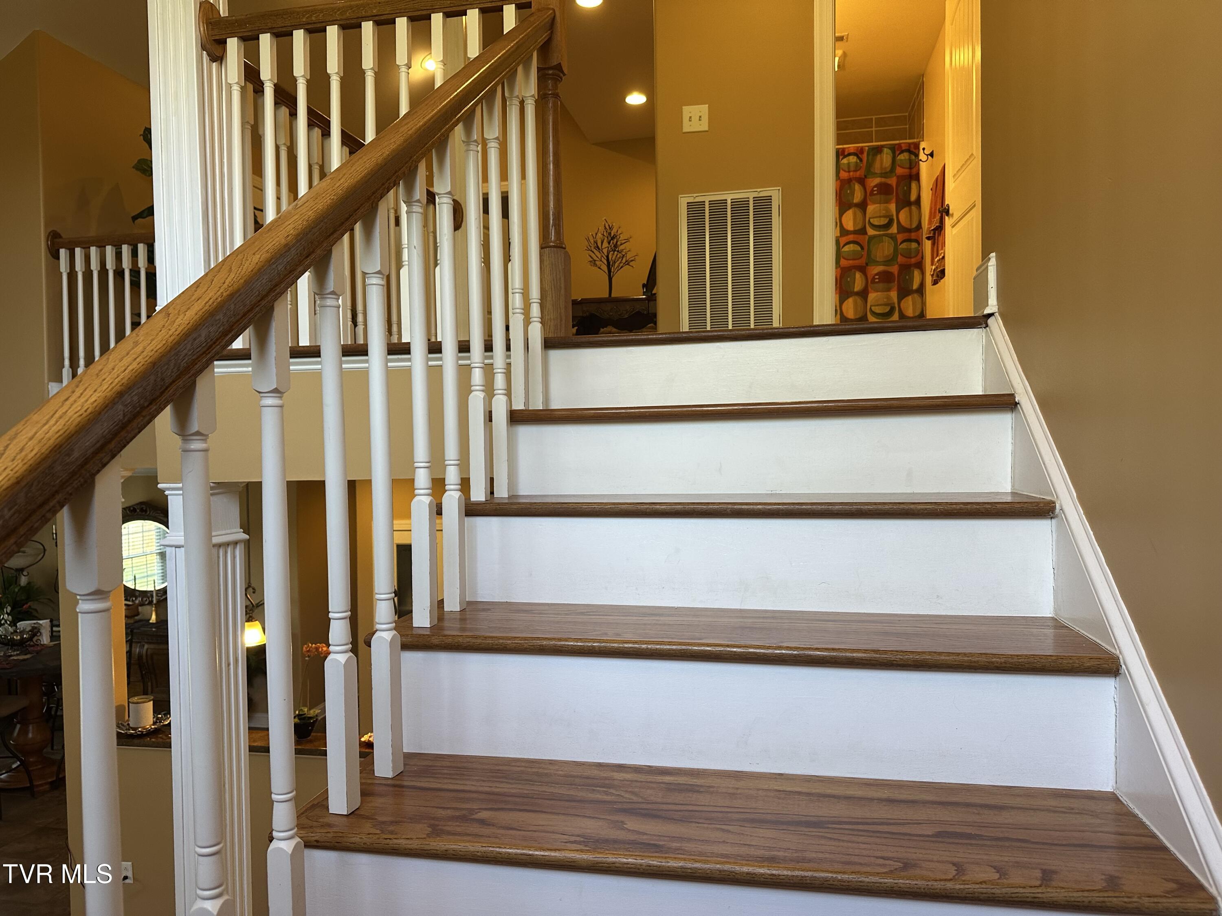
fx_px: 847
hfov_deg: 71.6
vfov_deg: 56.8
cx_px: 611
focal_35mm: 24
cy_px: 458
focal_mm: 6.86
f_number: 1.78
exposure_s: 1/120
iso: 160
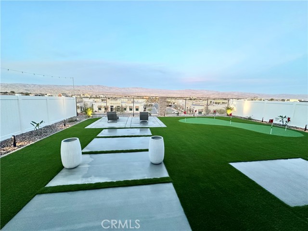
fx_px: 125
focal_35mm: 14
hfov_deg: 102.1
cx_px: 154
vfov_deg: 85.7
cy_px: 116
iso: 320
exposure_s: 1/81
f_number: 2.2
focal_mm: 2.22
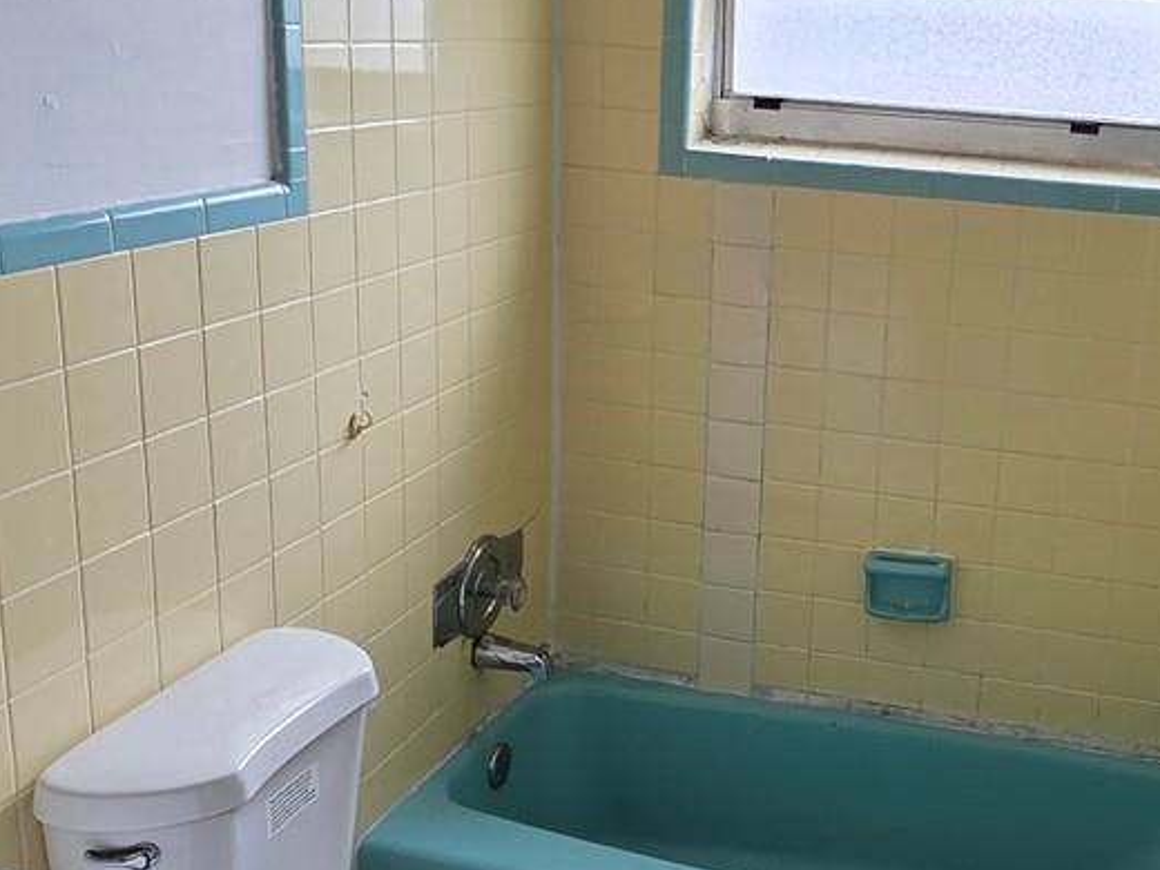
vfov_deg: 35.9
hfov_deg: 45.4
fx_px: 1340
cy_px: 395
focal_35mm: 40
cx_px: 854
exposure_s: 1/120
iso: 200
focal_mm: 2.2
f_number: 1.9
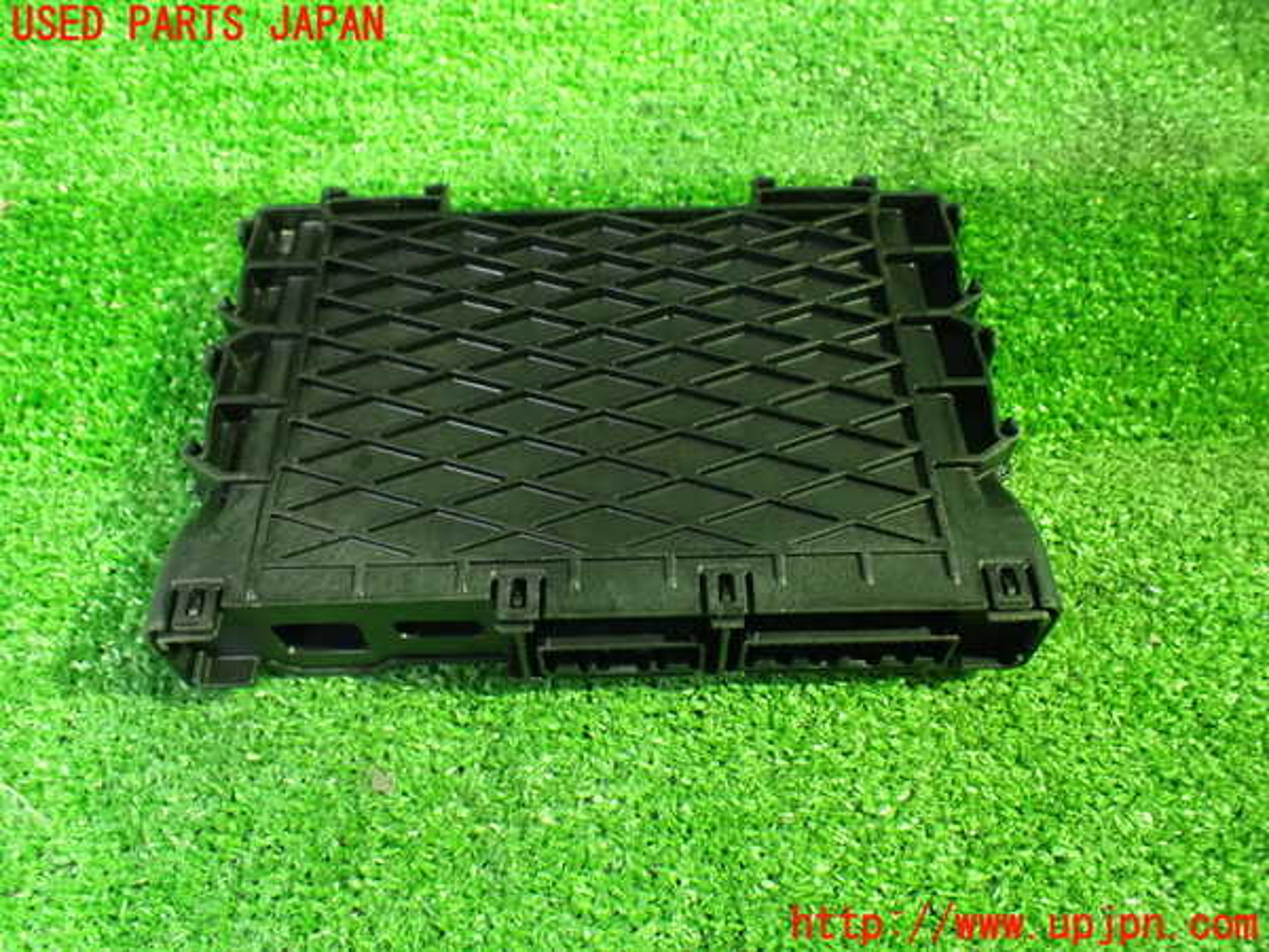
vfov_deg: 46.8
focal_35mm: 30
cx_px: 634
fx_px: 1100
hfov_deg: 60.0
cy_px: 476
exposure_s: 1/30
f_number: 2.3
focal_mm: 5.4
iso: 1600
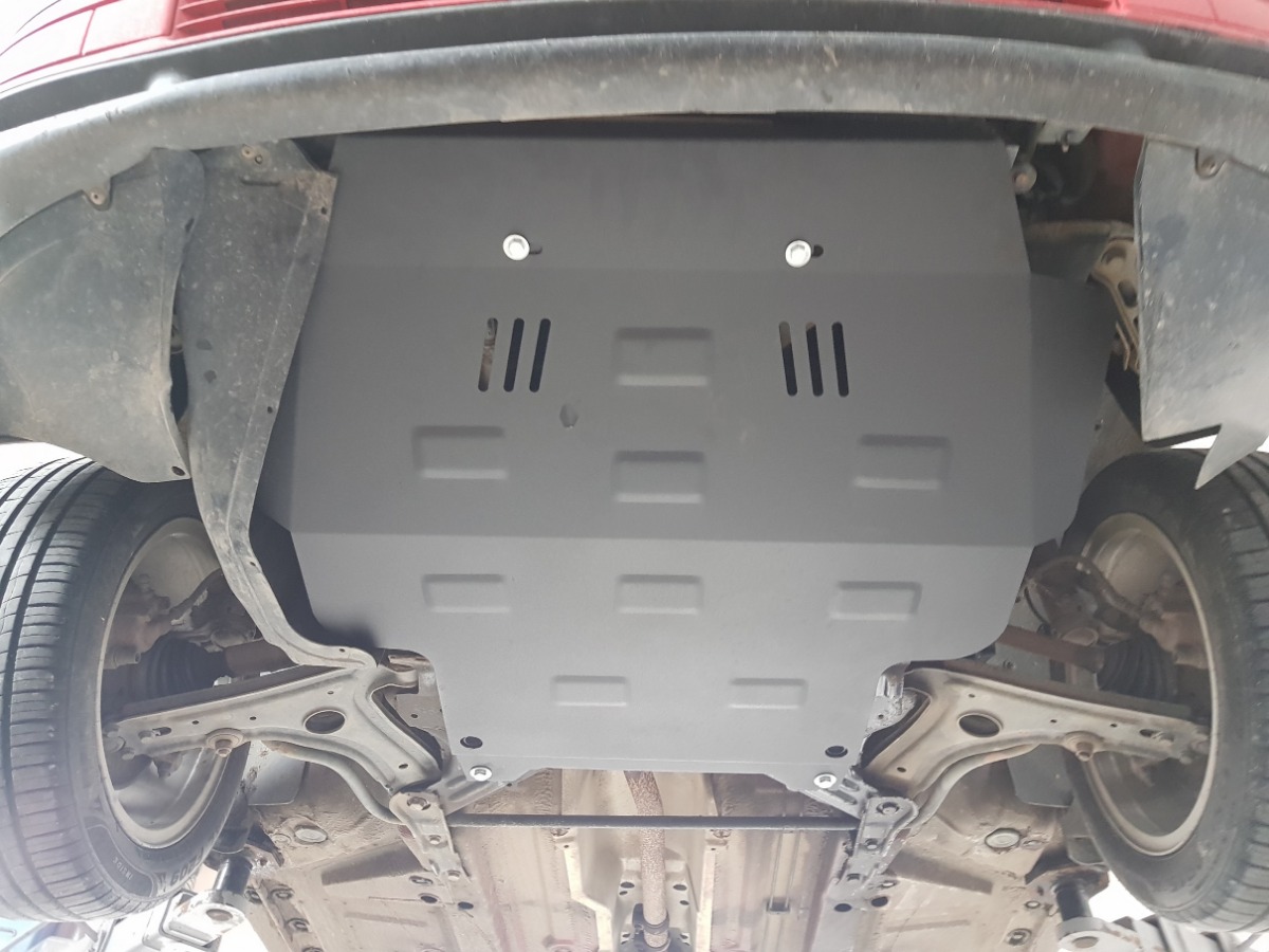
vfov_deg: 53.1
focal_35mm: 26
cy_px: 476
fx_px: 953
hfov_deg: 67.3
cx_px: 634
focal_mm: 4.2
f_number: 1.7
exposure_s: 1/18
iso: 200
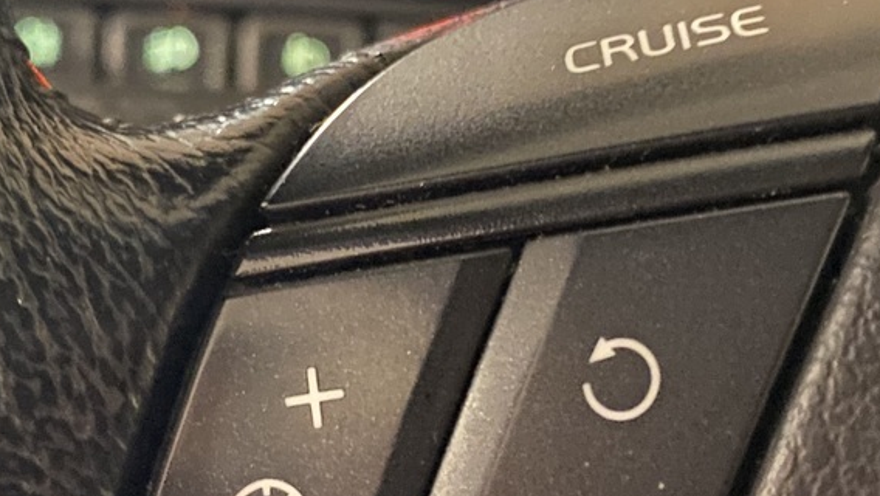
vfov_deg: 17.5
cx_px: 358
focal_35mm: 69
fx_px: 1611
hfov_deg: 30.5
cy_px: 315
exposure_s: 1/8
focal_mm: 4.25
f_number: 1.8
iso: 1250
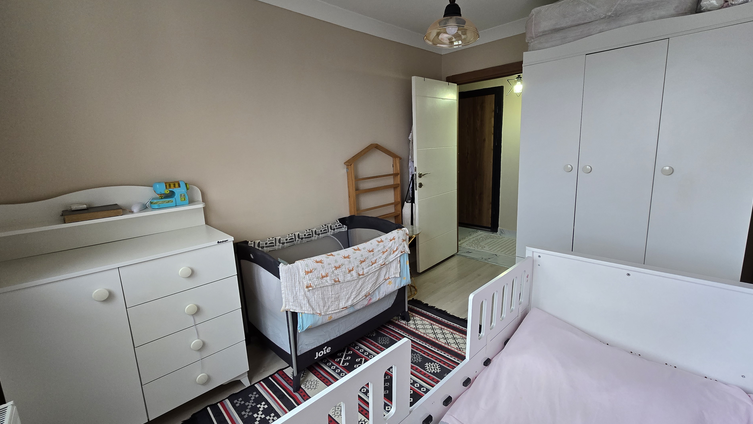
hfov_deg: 103.0
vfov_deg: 70.5
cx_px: 388
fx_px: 299
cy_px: 202
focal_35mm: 15
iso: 160
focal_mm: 2.2
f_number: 2.2
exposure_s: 1/100
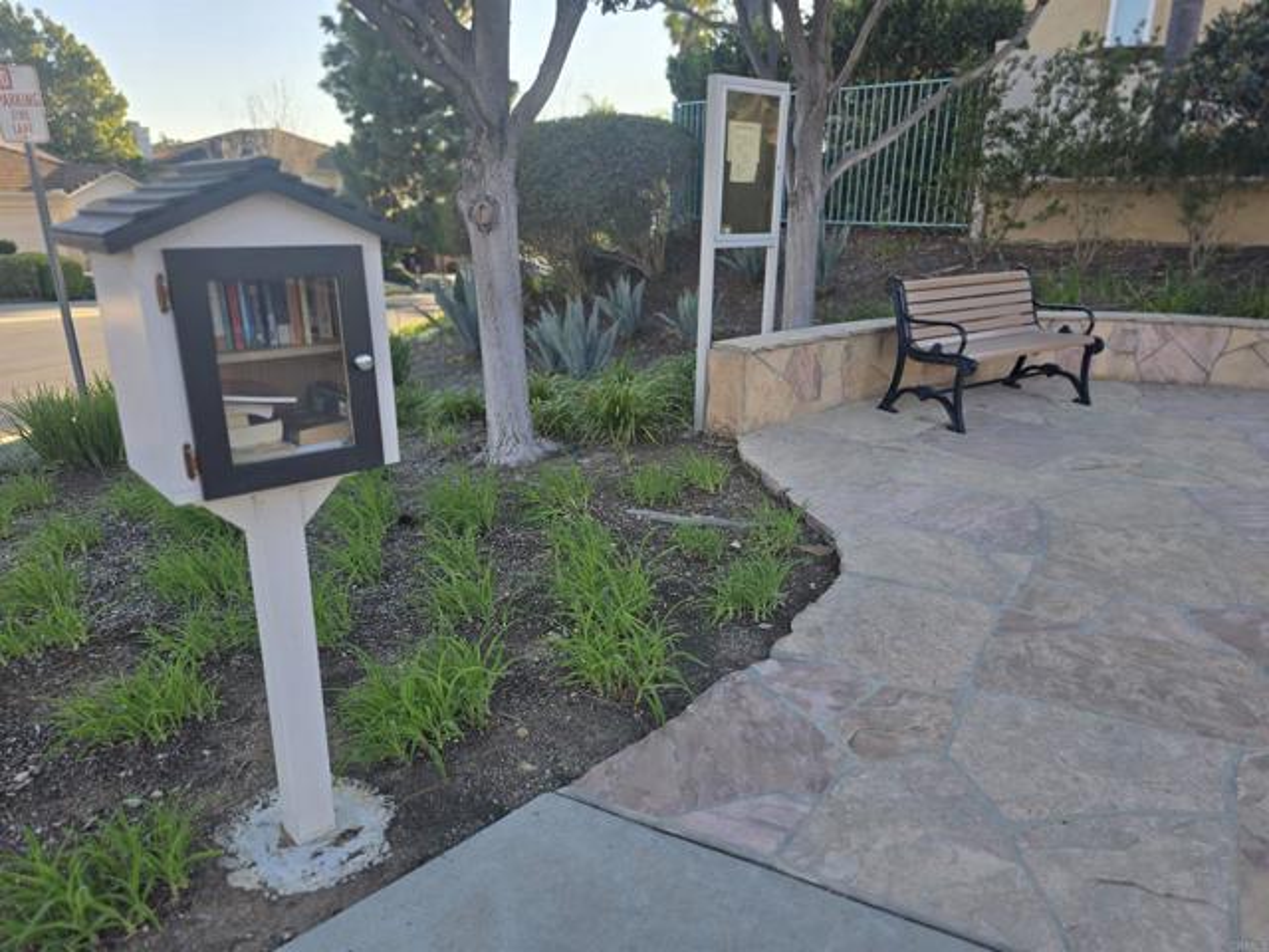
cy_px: 476
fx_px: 843
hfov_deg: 73.9
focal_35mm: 23
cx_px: 634
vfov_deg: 58.9
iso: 12
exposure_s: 1/216
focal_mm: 6.3
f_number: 1.7
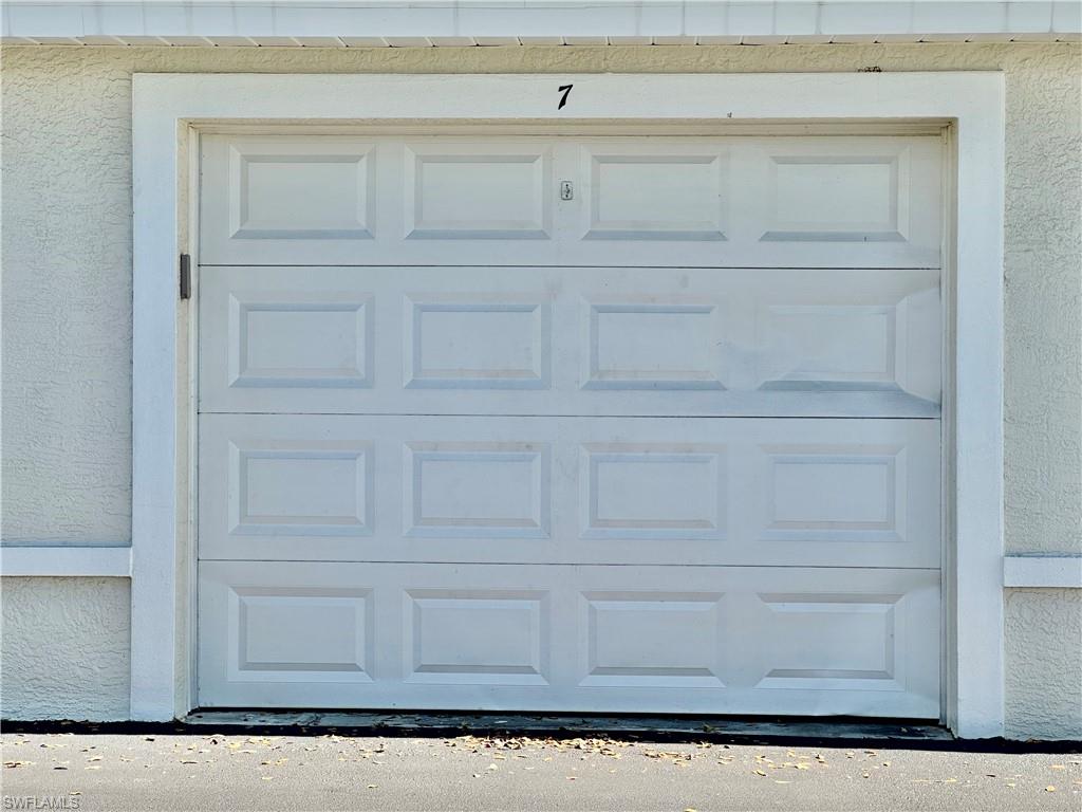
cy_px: 406
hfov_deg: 25.3
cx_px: 541
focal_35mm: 77
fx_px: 2407
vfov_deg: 19.1
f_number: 2.8
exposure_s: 1/221
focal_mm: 9
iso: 32
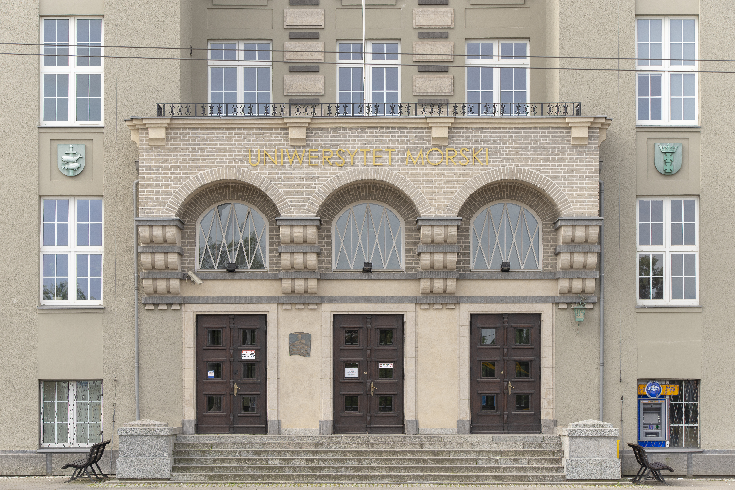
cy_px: 245
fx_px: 2144
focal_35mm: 105
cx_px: 368
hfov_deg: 19.4
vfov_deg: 13.1
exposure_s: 1/160
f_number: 8
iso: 200
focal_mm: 105
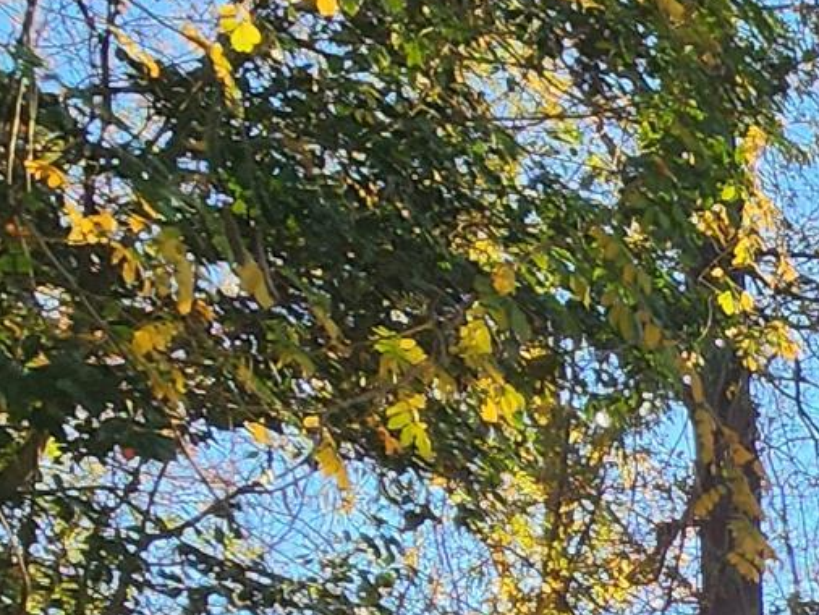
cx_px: 1958
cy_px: 1151
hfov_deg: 15.0
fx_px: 1823
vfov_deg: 15.9
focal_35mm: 77
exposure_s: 1/512
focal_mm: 2.2
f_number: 2.2
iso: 50
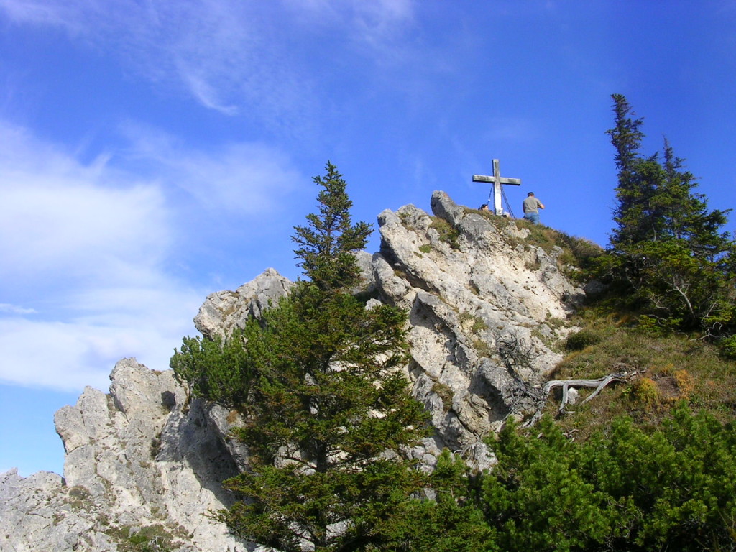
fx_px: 808
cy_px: 276
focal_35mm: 38
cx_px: 368
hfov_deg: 49.0
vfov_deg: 37.7
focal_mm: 5.8
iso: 50
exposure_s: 1/275
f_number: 5.6
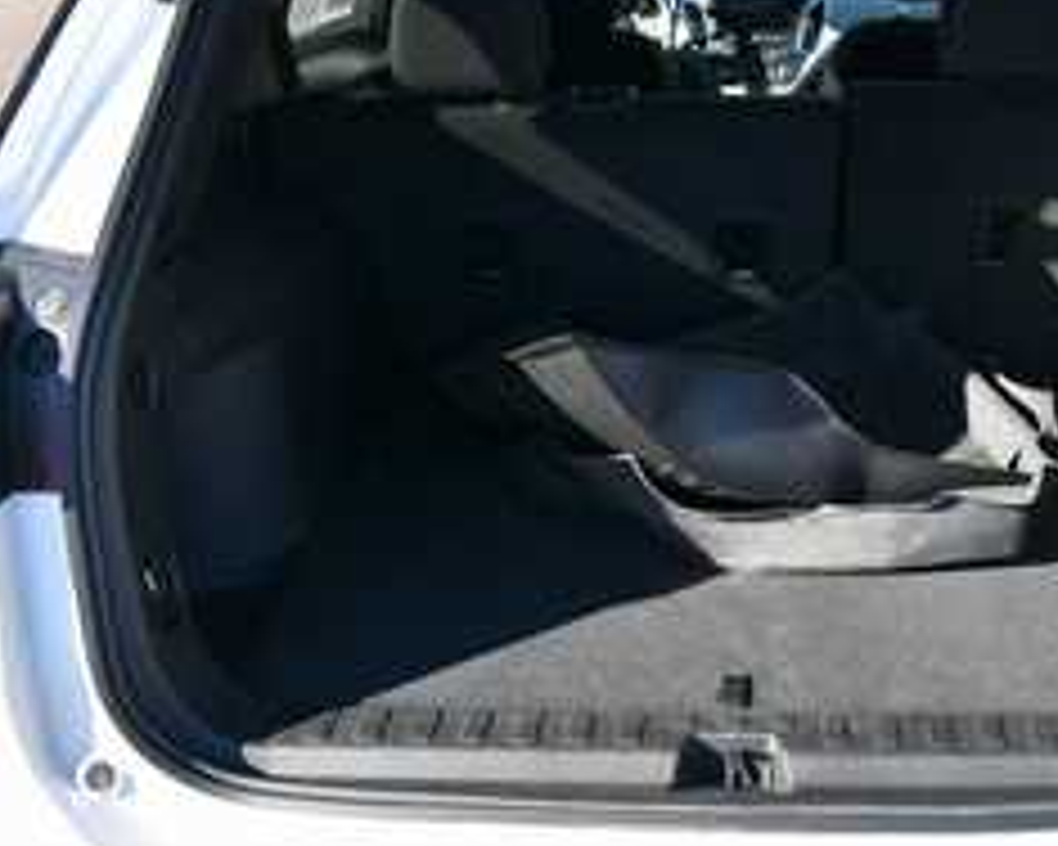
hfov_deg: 38.1
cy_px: 398
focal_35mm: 48
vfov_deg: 31.4
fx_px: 1503
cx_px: 752
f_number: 6.3
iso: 200
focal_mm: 20
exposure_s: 1/250
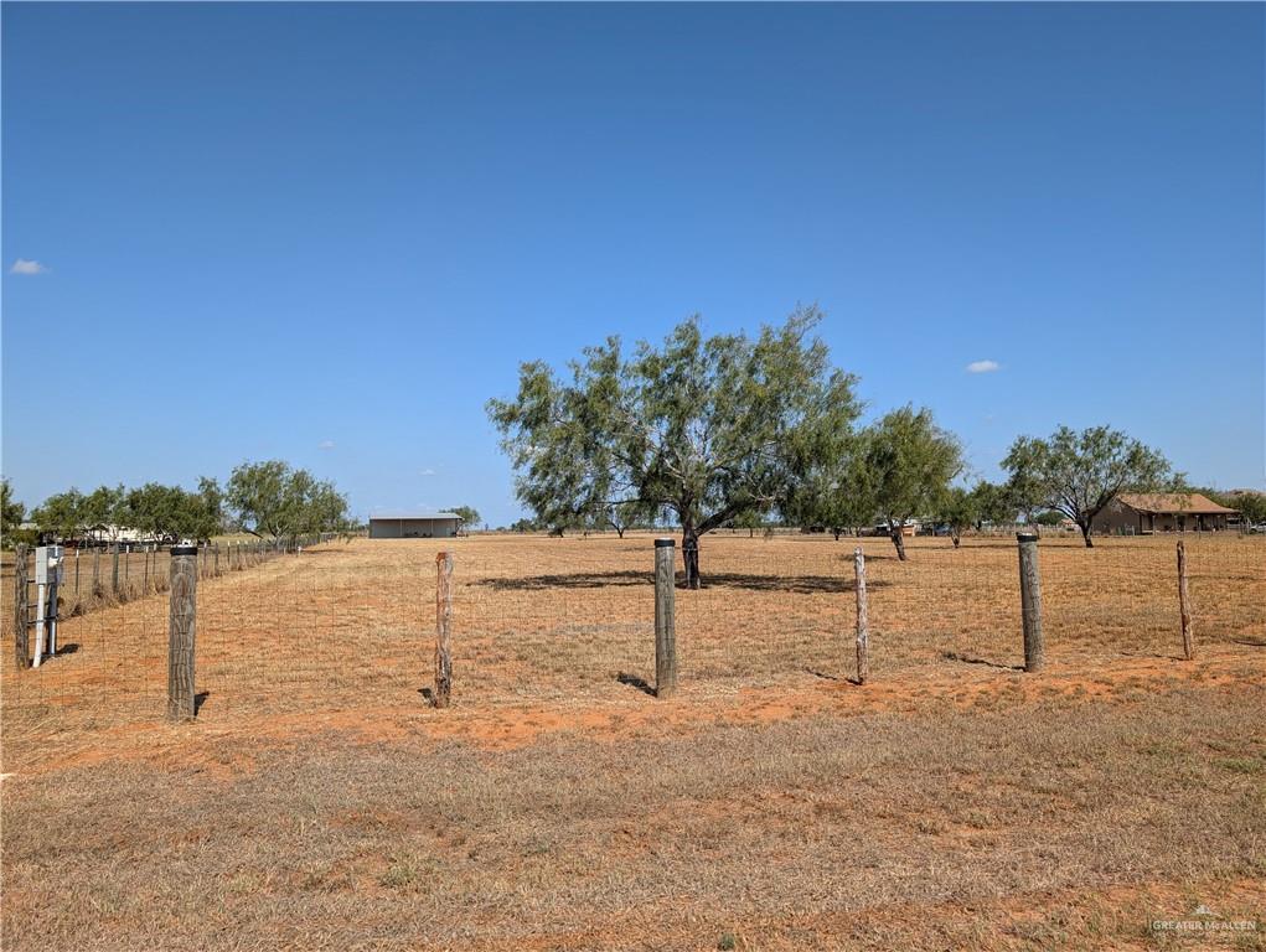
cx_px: 633
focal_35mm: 24
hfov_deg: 71.5
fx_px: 879
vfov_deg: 56.9
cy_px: 476
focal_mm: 6.9
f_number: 1.68
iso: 20
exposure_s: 1/1143
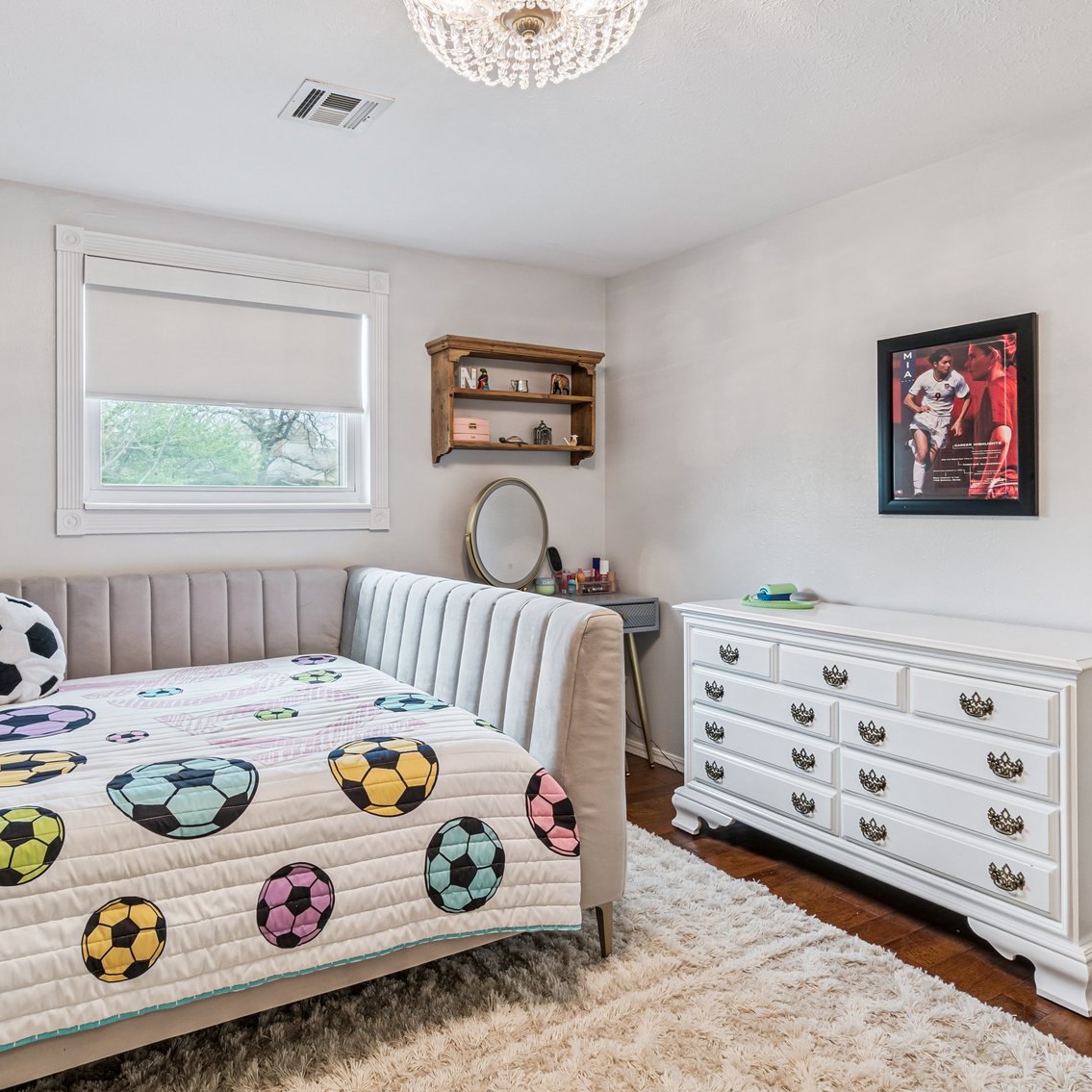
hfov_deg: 66.9
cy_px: 510
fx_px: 821
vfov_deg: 67.2
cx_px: 461
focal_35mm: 23
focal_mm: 10
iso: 200
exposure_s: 1/15
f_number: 6.3
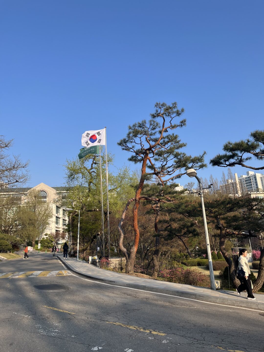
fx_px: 264
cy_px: 176
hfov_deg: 53.1
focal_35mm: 26
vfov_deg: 67.3
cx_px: 132
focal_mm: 5.1
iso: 50
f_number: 1.6
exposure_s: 1/1862
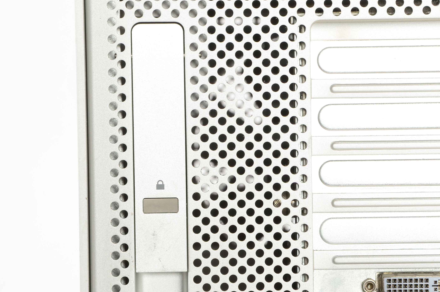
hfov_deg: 7.4
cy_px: 152
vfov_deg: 4.9
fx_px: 3377
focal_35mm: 277
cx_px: 331
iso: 200
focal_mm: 105
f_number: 13
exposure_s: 1/160
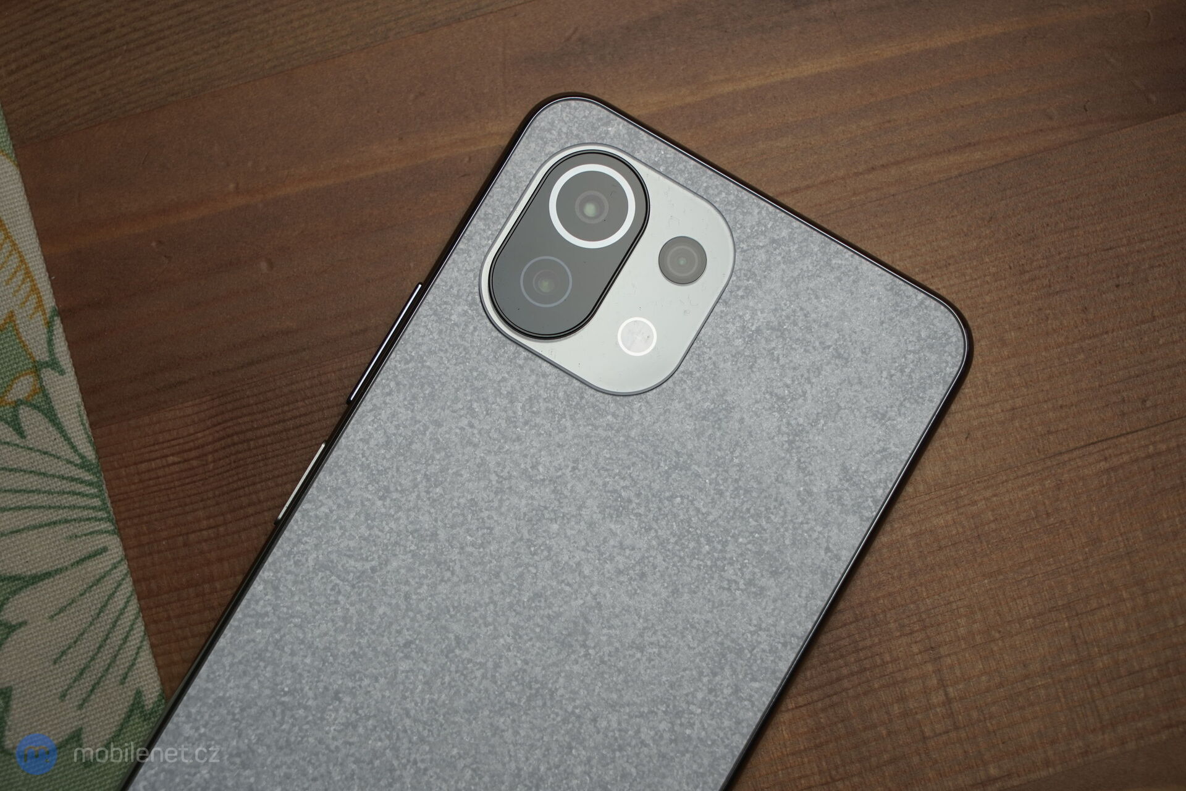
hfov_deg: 29.7
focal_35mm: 68
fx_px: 2240
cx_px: 593
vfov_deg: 20.0
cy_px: 396
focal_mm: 68
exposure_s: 1/125
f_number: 7.1
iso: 250
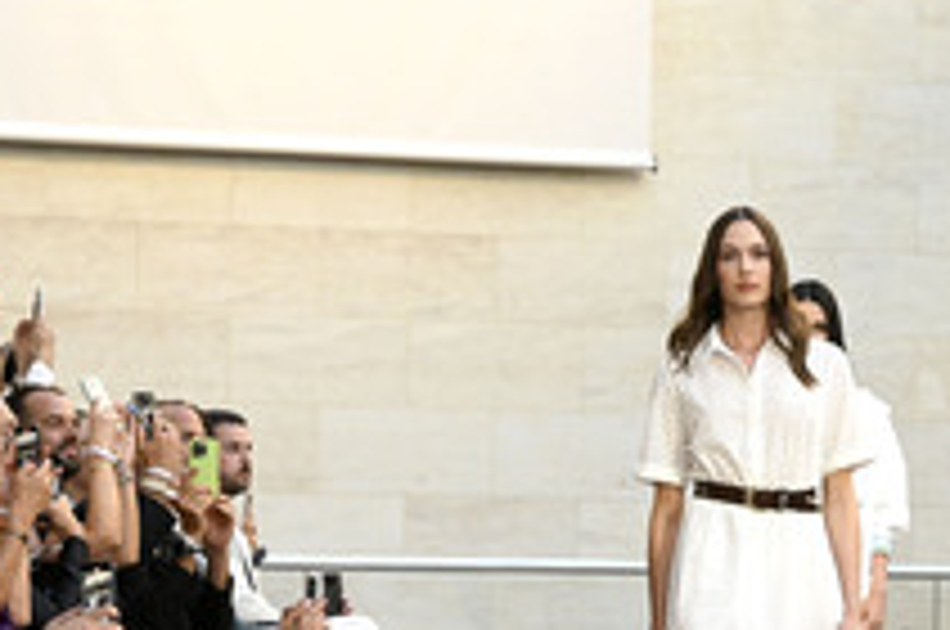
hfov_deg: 8.7
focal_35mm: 235
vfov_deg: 5.8
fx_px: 6192
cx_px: 988
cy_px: 464
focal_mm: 110
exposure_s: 1/500
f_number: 7.1
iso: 5000
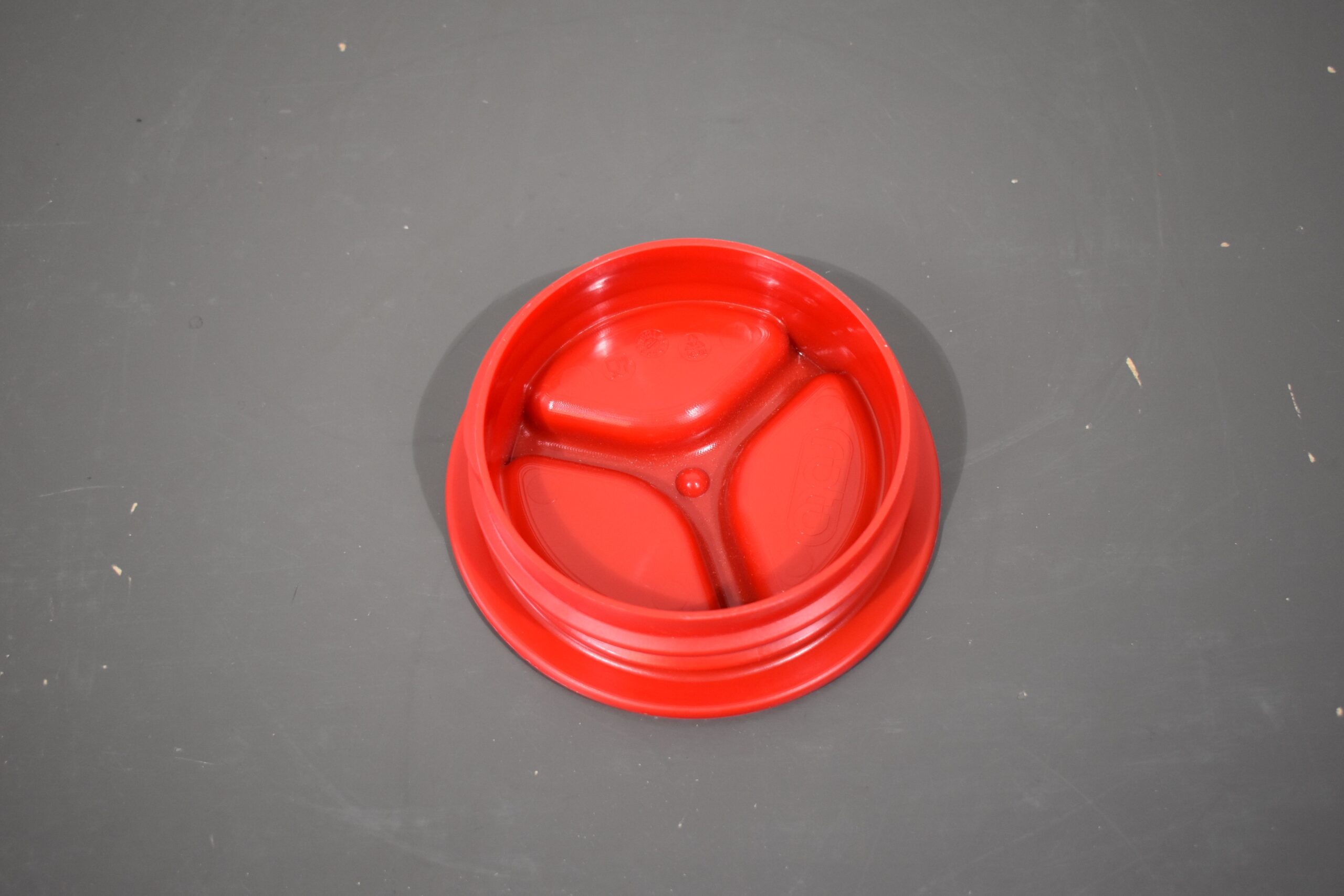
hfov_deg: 41.1
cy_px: 448
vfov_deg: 28.1
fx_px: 1792
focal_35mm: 48
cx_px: 672
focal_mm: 32
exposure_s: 1/160
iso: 800
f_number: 4.5
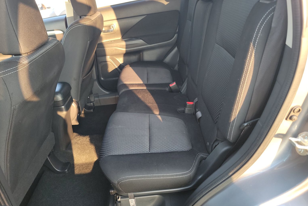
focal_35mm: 26
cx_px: 149
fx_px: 222
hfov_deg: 69.4
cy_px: 95
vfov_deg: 49.5
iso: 196
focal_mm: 6.7
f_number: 1.8
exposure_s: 1/59
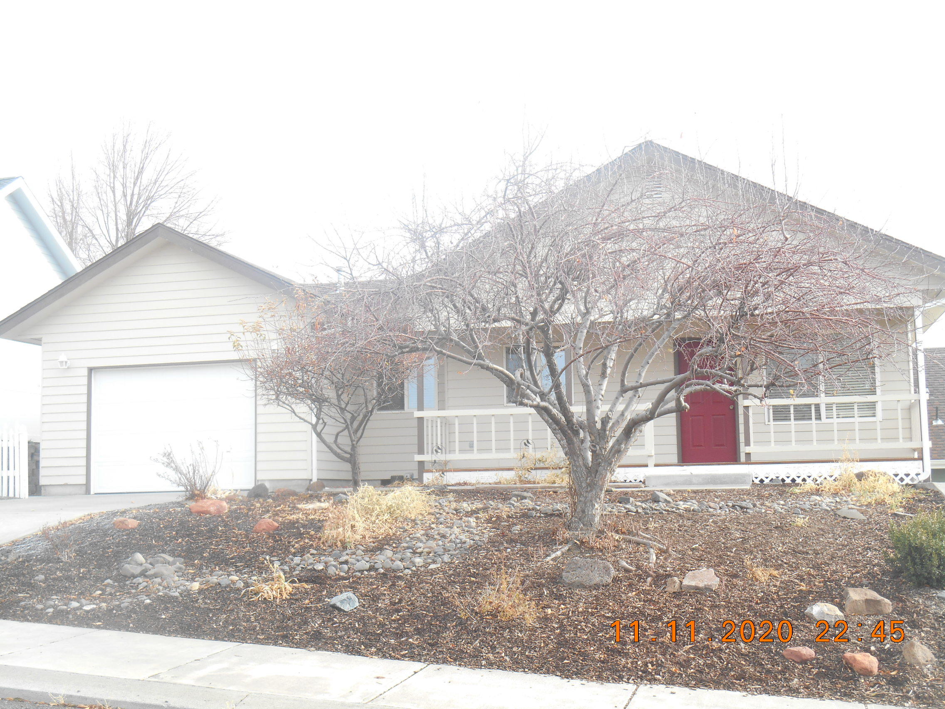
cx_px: 472
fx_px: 1256
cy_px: 354
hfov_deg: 41.2
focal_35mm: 46
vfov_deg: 31.5
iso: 80
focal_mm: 8.3
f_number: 4
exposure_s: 1/80
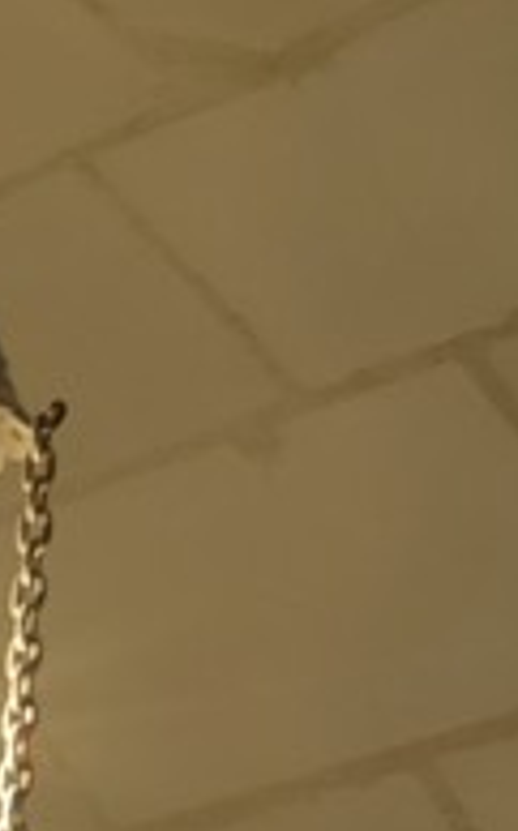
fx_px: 5701
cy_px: 2129
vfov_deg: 7.6
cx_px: -2483
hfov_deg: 4.2
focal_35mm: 252
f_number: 11
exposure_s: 1.6
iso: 100
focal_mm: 20
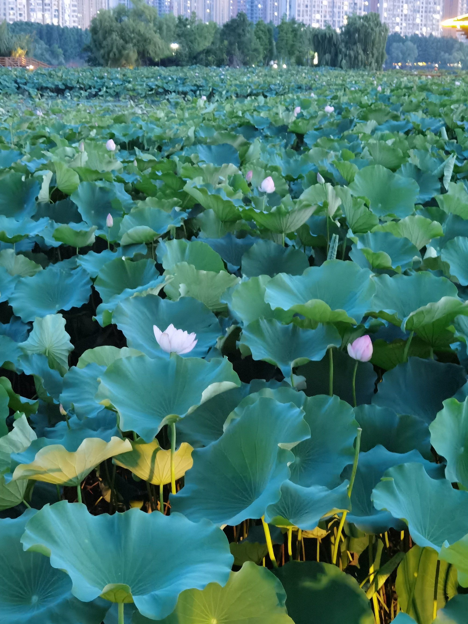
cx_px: 232
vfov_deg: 35.5
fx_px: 973
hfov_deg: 27.0
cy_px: 314
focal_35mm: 54
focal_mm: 6.71
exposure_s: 1/16.7
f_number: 1.9
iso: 1600
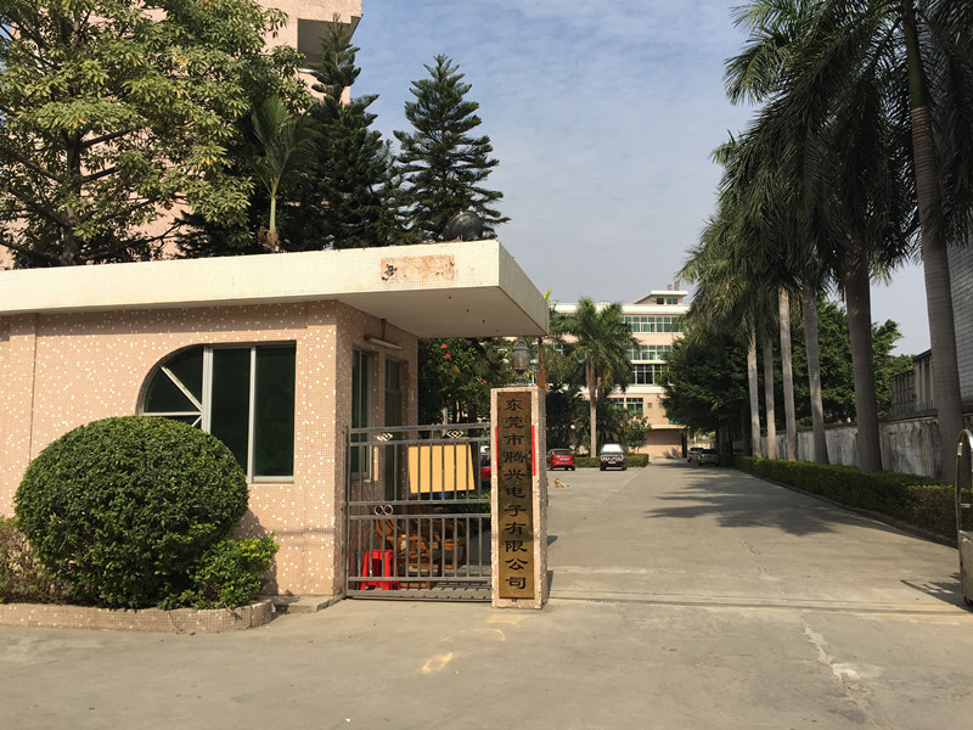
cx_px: 486
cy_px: 365
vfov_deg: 48.2
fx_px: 815
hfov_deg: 61.7
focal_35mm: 29
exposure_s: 1/2198
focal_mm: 4.15
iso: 32
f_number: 2.2
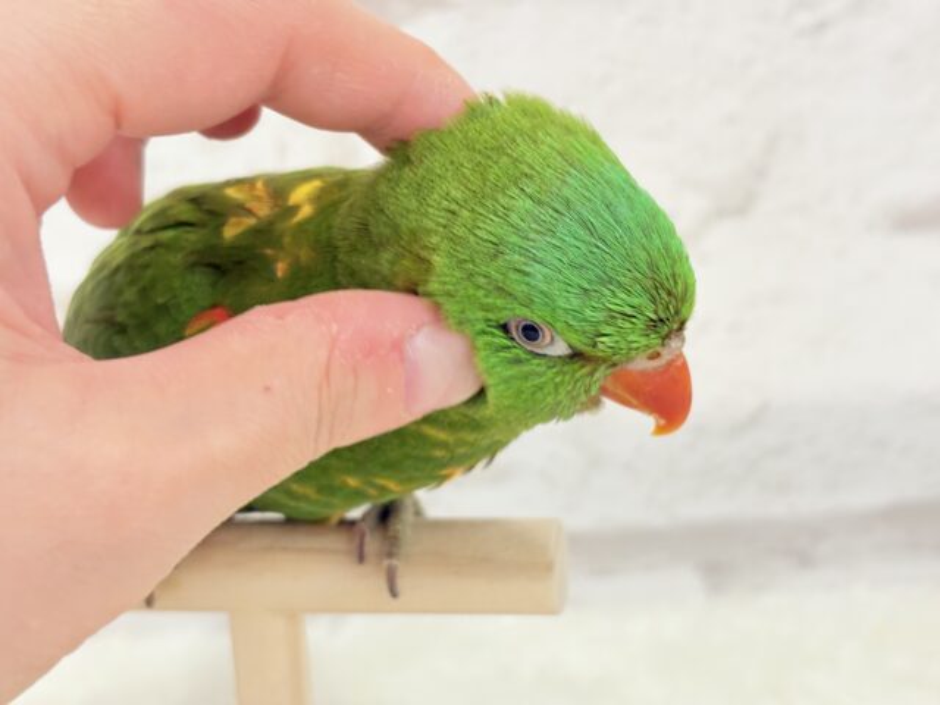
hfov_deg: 36.8
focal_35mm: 52
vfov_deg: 28.0
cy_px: 352
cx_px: 470
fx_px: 1412
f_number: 1.6
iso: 64
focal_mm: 5.96
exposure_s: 1/50
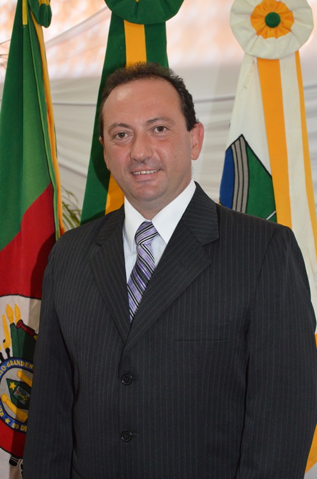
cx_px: 158
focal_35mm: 63
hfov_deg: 21.5
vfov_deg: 32.0
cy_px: 240
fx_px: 836
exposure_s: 1/60
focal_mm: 42
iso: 3200
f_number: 5.3
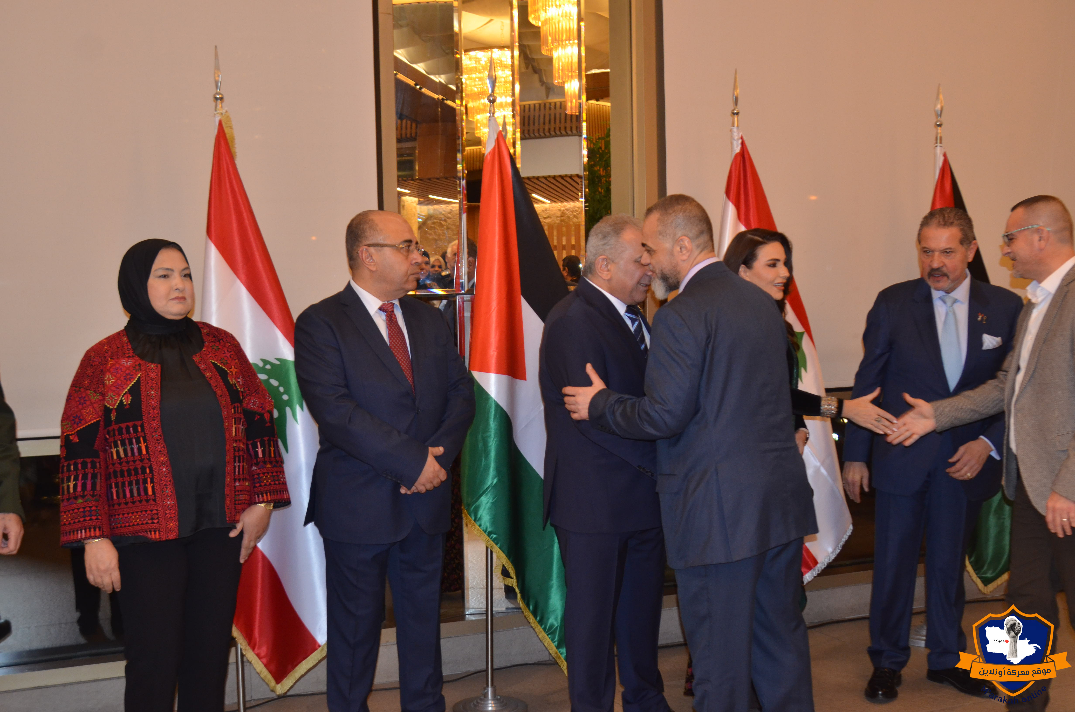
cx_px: 538
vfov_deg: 29.7
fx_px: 1341
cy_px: 356
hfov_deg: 43.7
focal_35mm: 45
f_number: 4
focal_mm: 30
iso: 800
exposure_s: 1/60
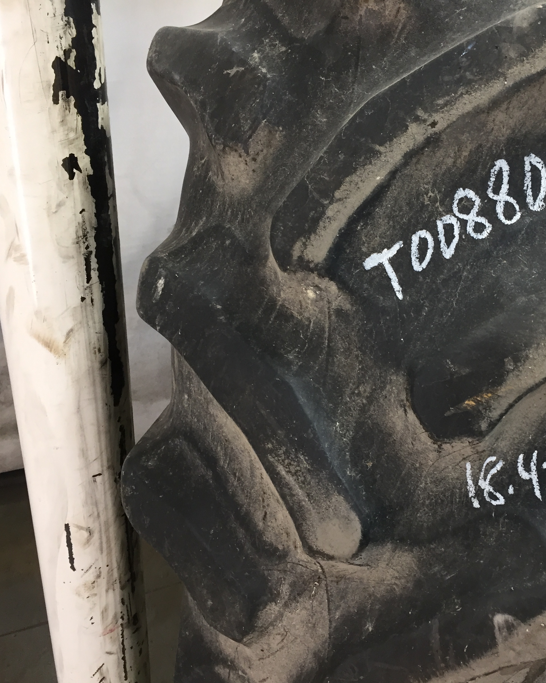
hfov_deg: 38.9
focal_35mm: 38
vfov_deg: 47.9
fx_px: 768
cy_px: 341
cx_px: 347
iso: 40
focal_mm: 4.15
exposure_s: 1/30
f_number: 2.2
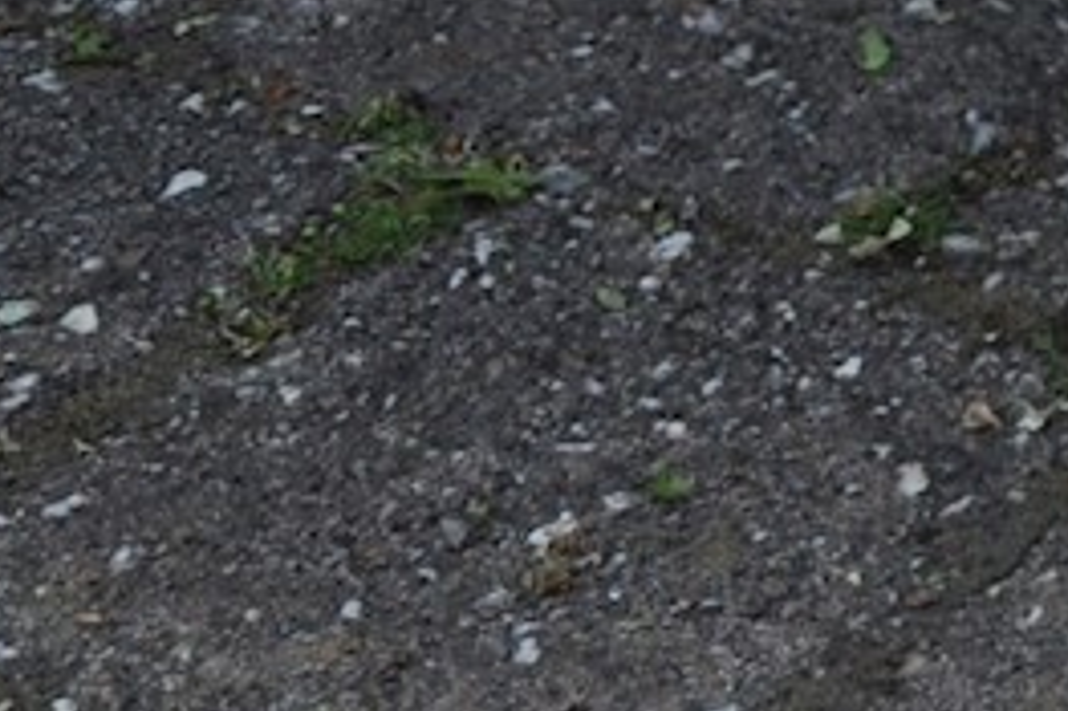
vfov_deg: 3.8
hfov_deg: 5.4
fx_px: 10376
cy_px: -1871
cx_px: 3647
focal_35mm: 350
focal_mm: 32
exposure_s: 1/250
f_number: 8
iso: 200
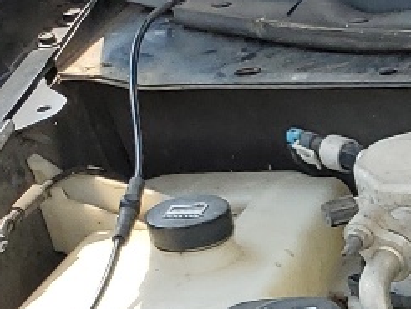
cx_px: 1180
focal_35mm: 169
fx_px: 2009
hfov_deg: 9.5
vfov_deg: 8.3
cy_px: 668
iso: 50
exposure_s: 1/909
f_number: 1.5
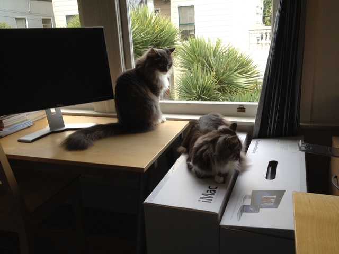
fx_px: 343
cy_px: 127
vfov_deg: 40.7
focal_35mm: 35
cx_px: 170
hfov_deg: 52.6
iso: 80
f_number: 2.4
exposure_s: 1/120
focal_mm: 4.28
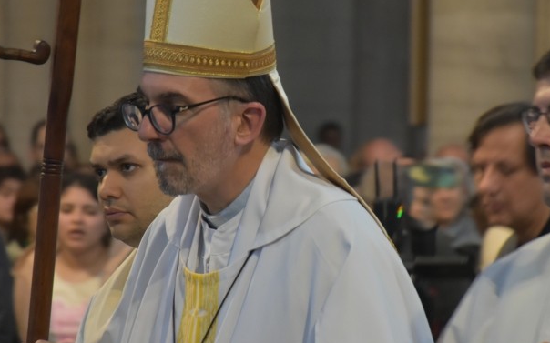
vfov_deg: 3.6
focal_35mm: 363
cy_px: 141
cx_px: 300
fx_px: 5439
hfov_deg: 5.8
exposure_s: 1/20
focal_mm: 140
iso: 1600
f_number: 5.6
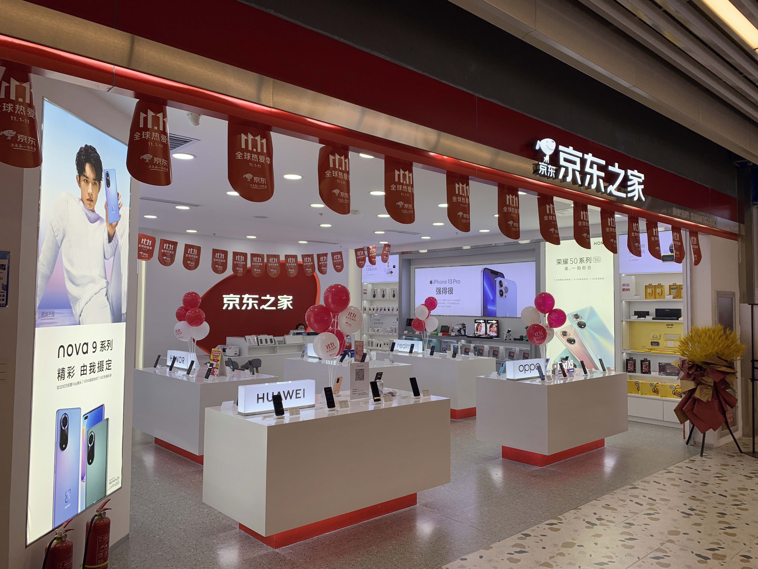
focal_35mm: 26
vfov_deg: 53.1
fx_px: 569
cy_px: 284
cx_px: 379
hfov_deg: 67.3
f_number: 1.8
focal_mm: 4.25
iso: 25
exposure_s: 1/225
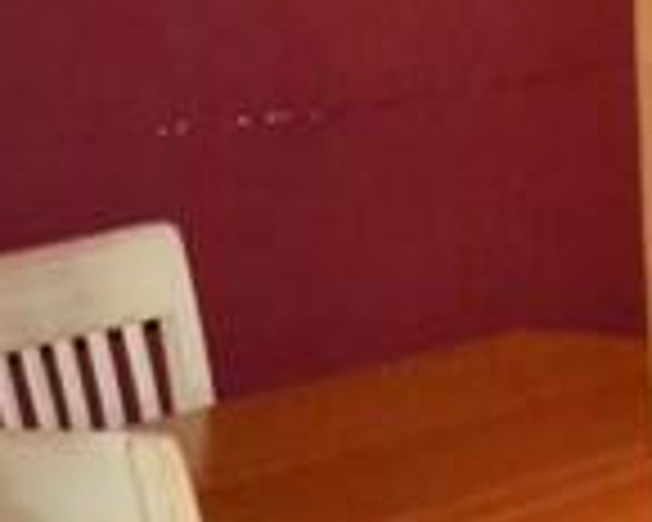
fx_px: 3454
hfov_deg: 8.8
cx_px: 1965
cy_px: 376
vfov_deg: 8.6
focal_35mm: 179
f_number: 3.5
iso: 3200
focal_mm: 18
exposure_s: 1/60
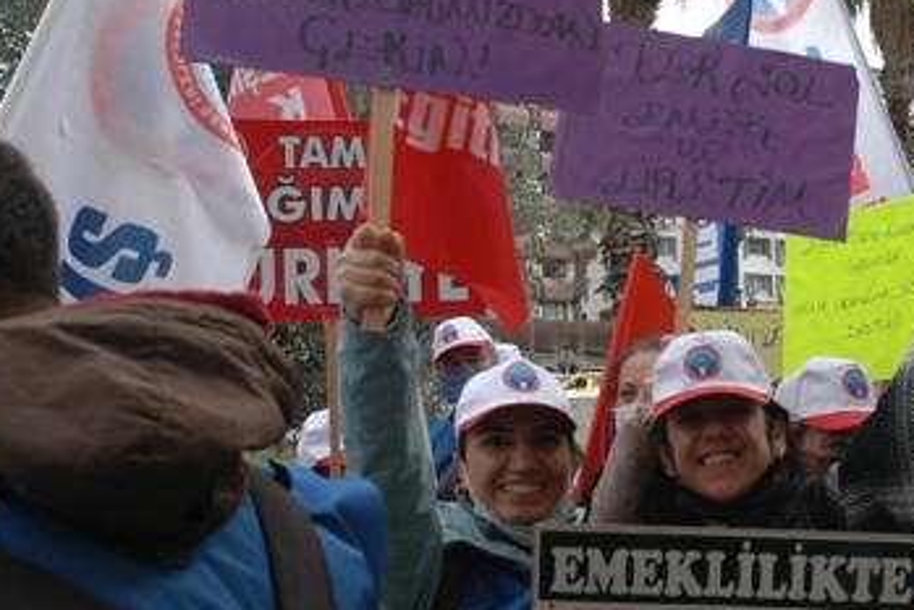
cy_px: 293
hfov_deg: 29.6
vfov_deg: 20.6
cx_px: 765
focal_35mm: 66
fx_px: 1676
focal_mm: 24
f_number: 6.3
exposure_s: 1/125
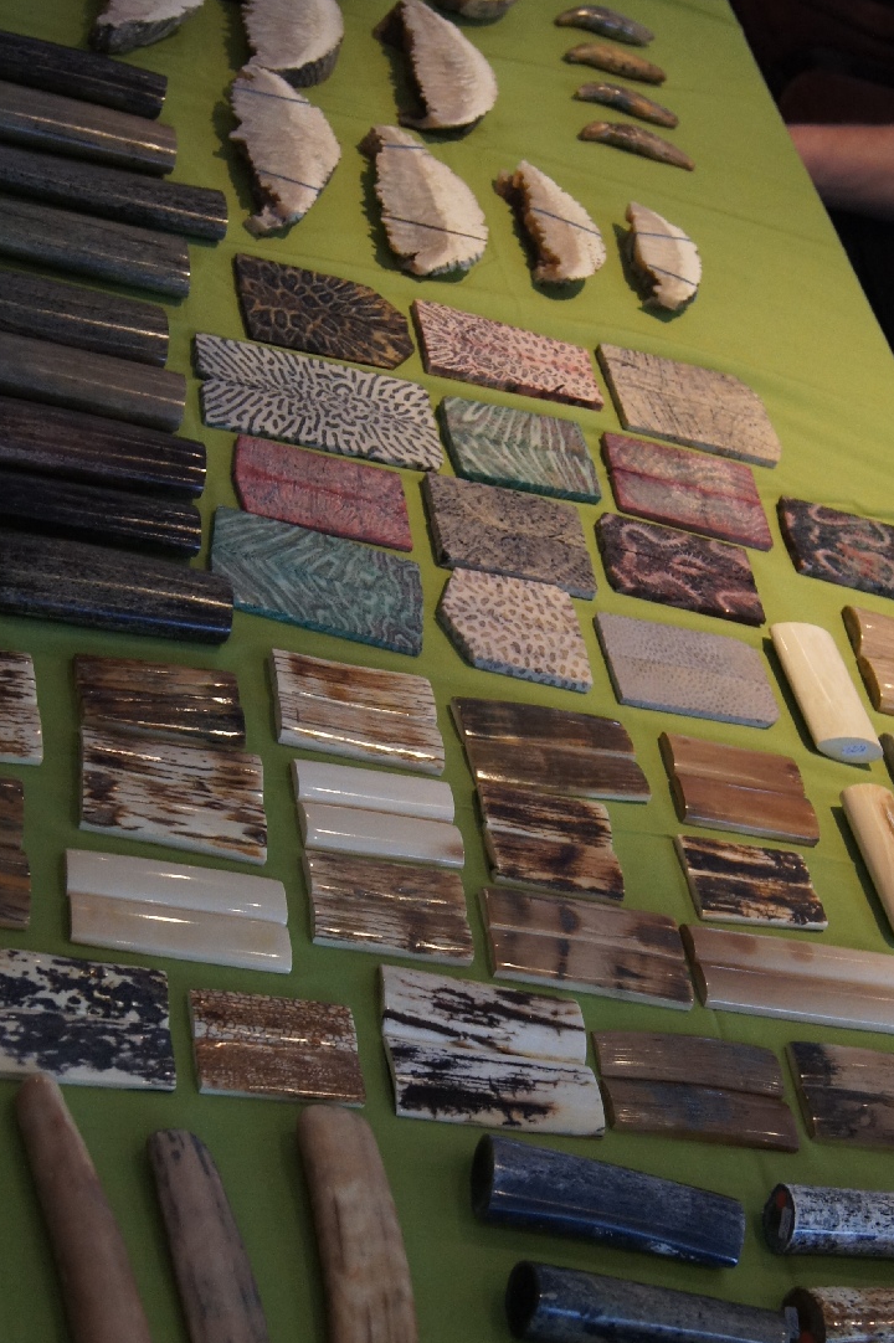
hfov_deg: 22.6
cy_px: 917
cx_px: 476
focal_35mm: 60
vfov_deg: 33.1
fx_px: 2238
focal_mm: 24
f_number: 5
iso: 800
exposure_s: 1/40
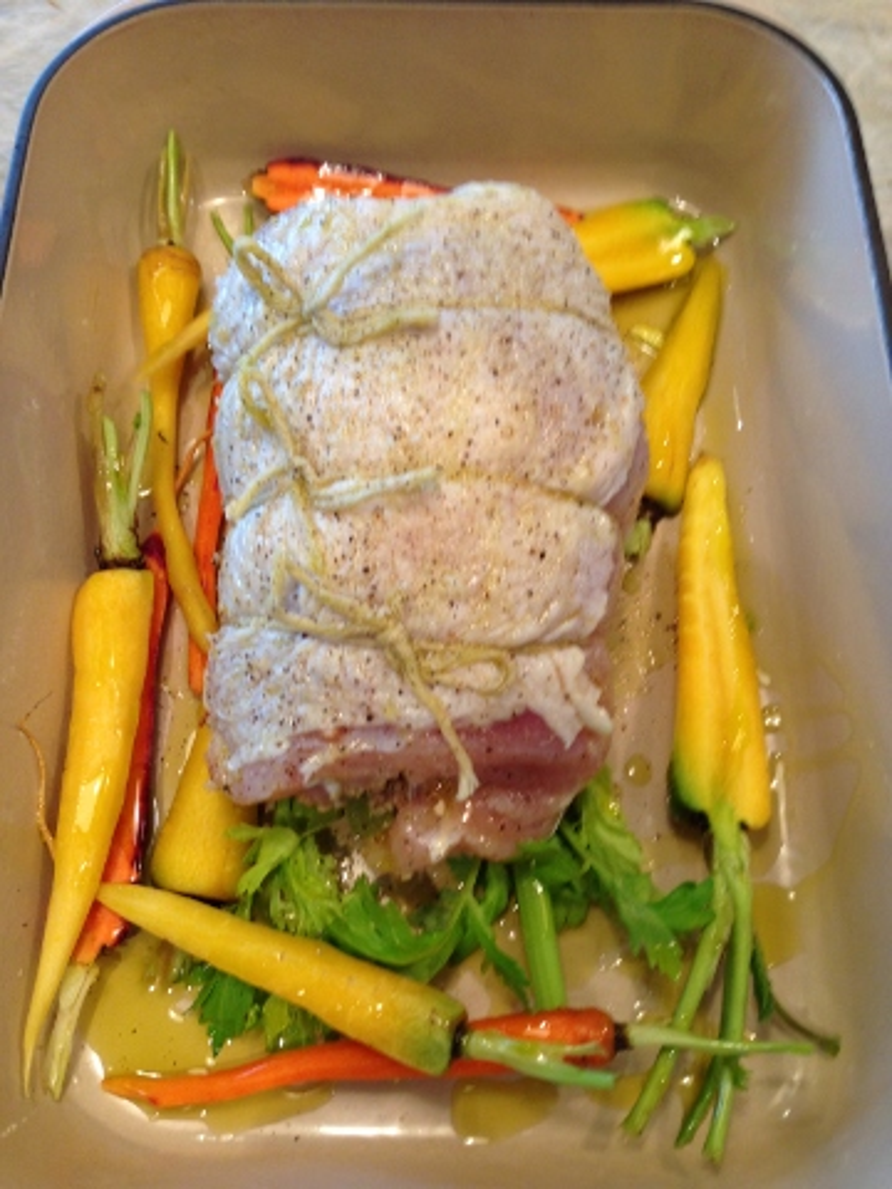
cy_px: 594
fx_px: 1134
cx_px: 446
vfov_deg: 55.4
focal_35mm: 33
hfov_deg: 42.9
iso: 64
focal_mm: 4.12
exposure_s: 1/20
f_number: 2.4
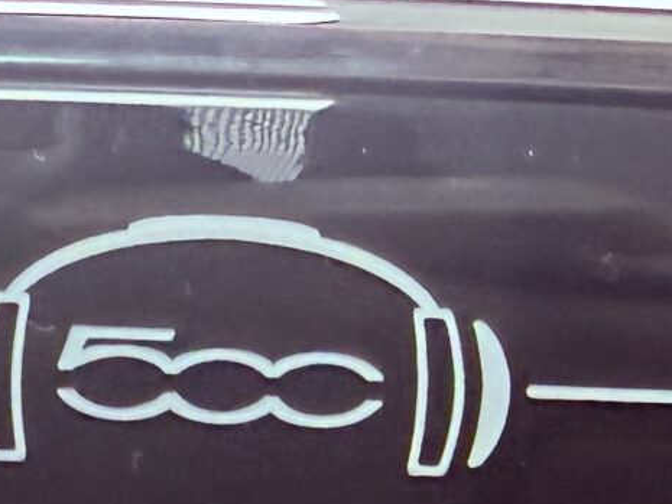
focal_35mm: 132
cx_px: 51
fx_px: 2563
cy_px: 1265
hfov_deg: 14.8
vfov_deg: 9.7
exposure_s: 1/60
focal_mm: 2.22
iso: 400
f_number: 2.2
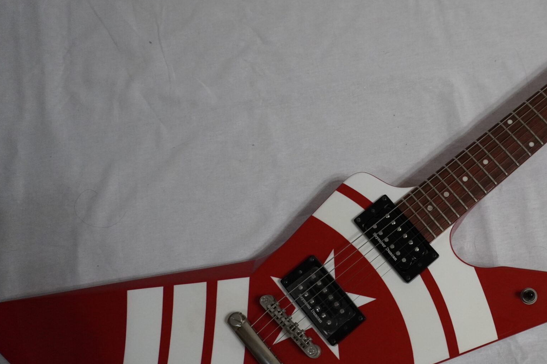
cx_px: 418
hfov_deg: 46.5
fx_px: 608
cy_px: 235
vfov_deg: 33.2
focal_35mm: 40
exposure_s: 1/160
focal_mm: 16
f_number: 4
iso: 1600
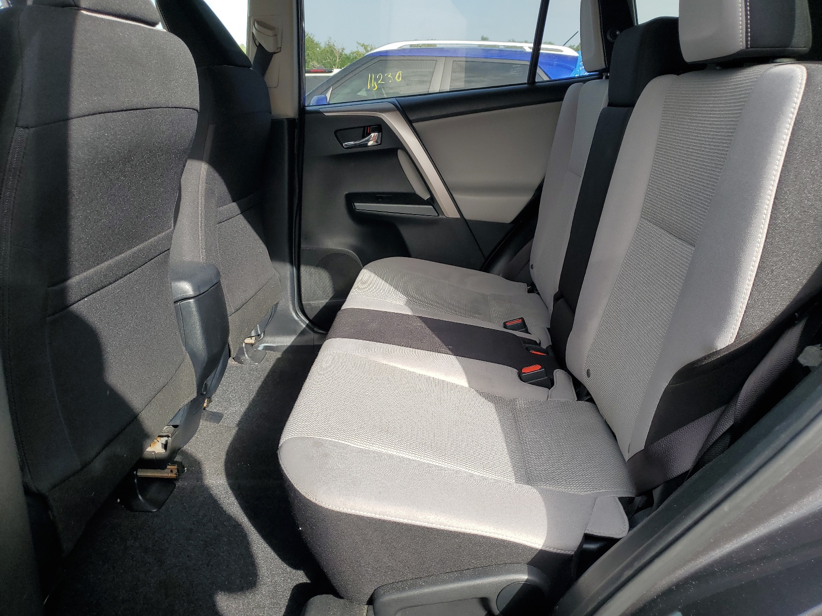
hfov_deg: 67.3
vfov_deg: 53.1
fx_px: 617
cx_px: 411
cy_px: 308
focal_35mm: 26
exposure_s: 1/667
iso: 50
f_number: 1.5
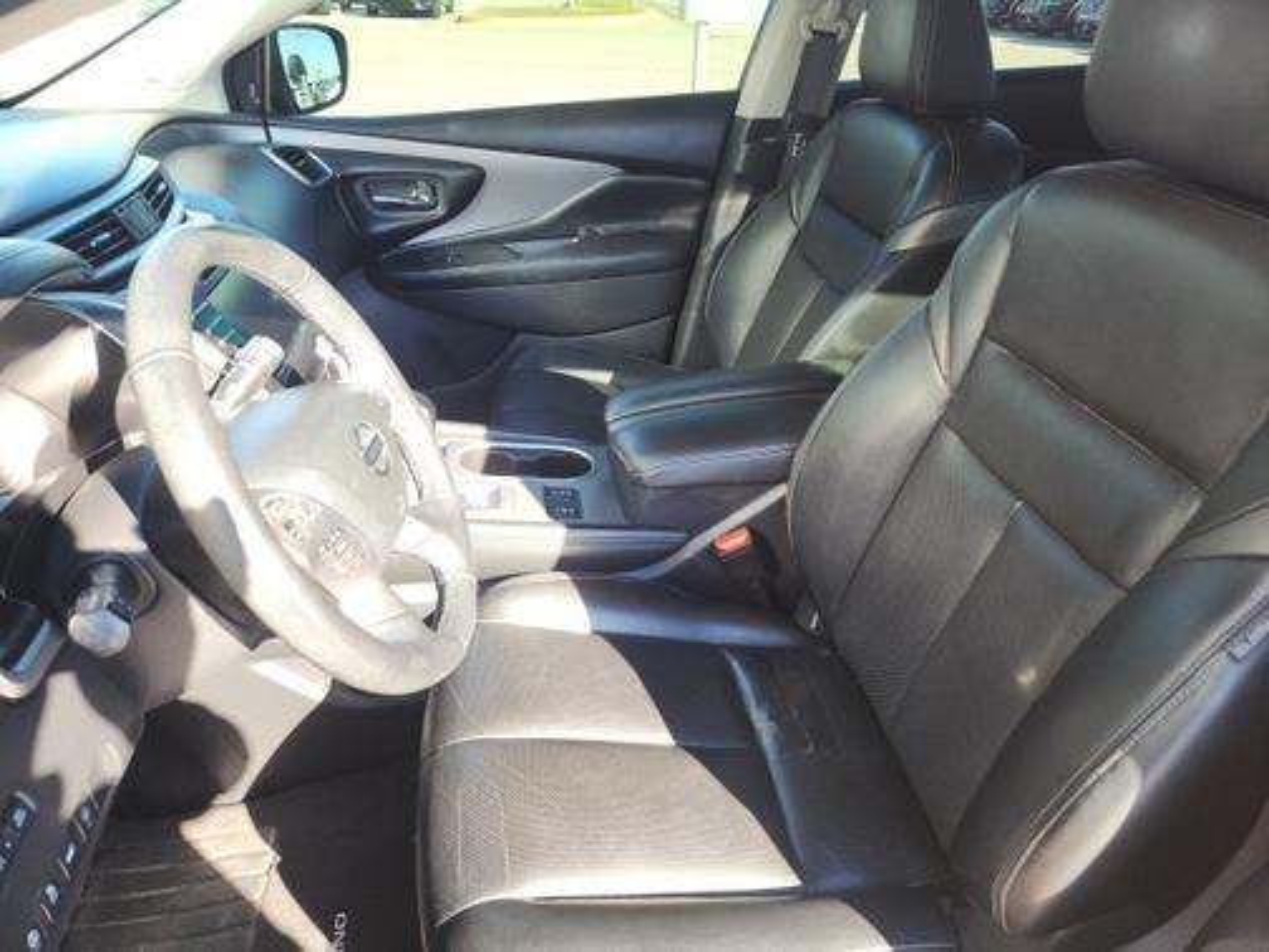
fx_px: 843
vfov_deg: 58.9
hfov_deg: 73.9
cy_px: 476
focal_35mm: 23
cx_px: 634
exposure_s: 1/60
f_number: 1.8
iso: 71
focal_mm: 6.4
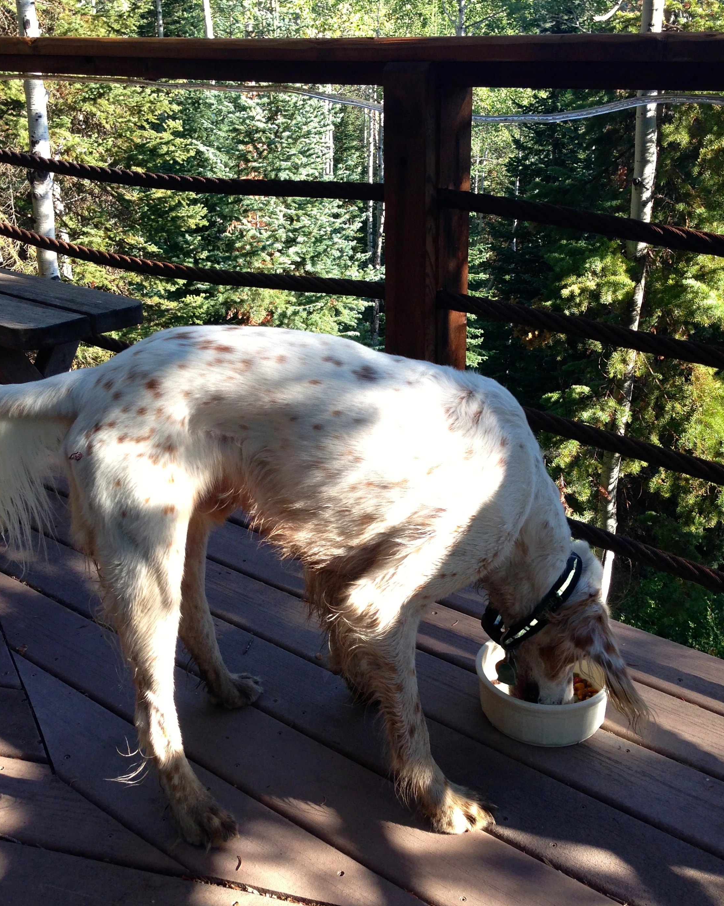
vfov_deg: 47.8
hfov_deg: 39.1
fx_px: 1018
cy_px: 398
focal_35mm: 38
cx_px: 376
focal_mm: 4.13
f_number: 2.4
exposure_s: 1/288
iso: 64
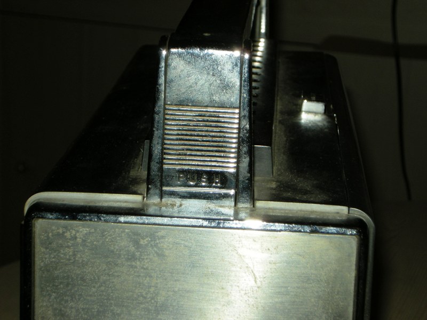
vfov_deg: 14.5
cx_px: 214
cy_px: 160
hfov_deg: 19.3
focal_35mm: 102
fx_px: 1258
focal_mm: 17
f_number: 5.6
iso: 64
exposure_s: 1/120
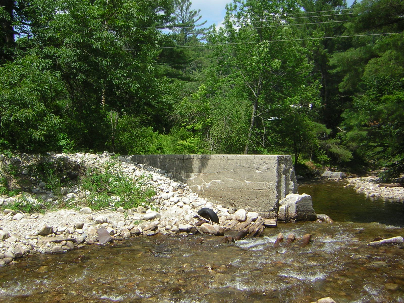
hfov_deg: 51.4
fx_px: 420
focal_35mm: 36
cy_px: 152
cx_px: 202
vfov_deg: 39.7
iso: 50
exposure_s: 1/308
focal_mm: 4.7
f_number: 5.2
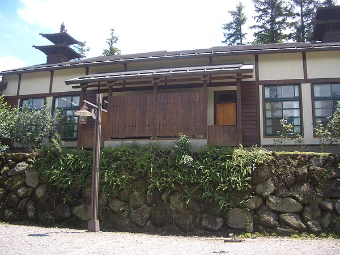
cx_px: 170
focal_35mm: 35
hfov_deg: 52.6
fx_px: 344
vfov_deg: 40.7
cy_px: 128
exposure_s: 1/400
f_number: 2.6
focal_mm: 5.8
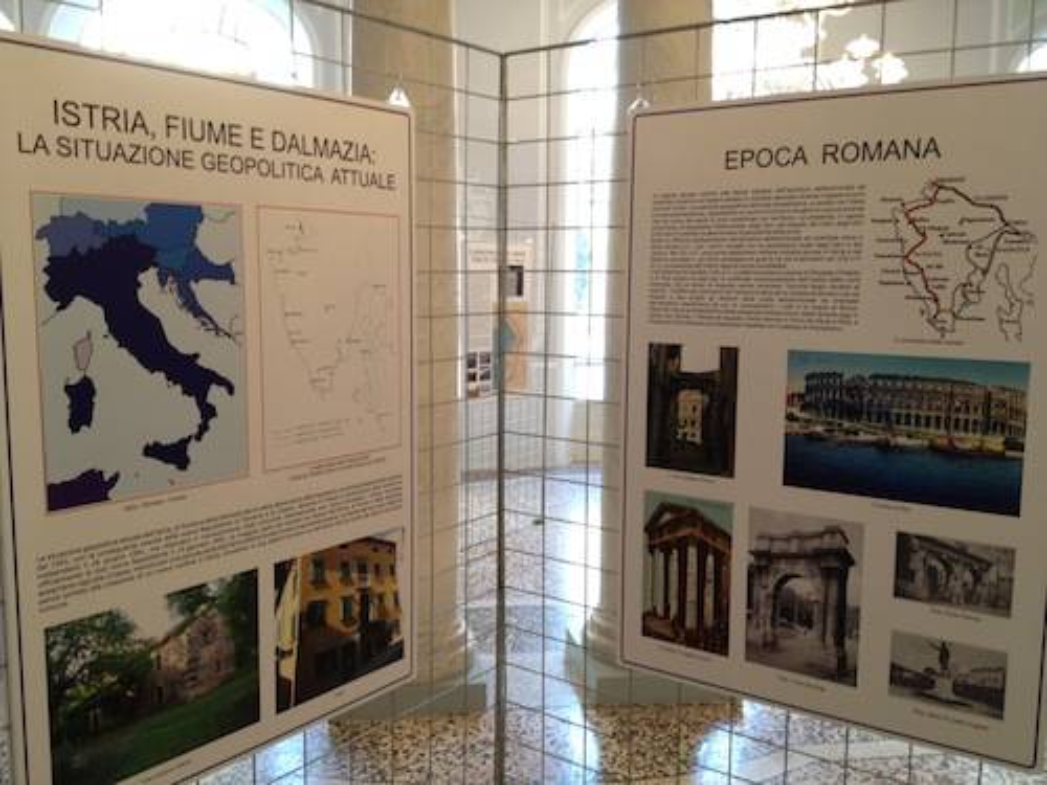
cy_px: 392
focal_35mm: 35
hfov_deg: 52.6
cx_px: 524
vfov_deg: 40.7
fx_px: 1059
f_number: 2.4
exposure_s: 1/20
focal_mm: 4.28
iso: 64
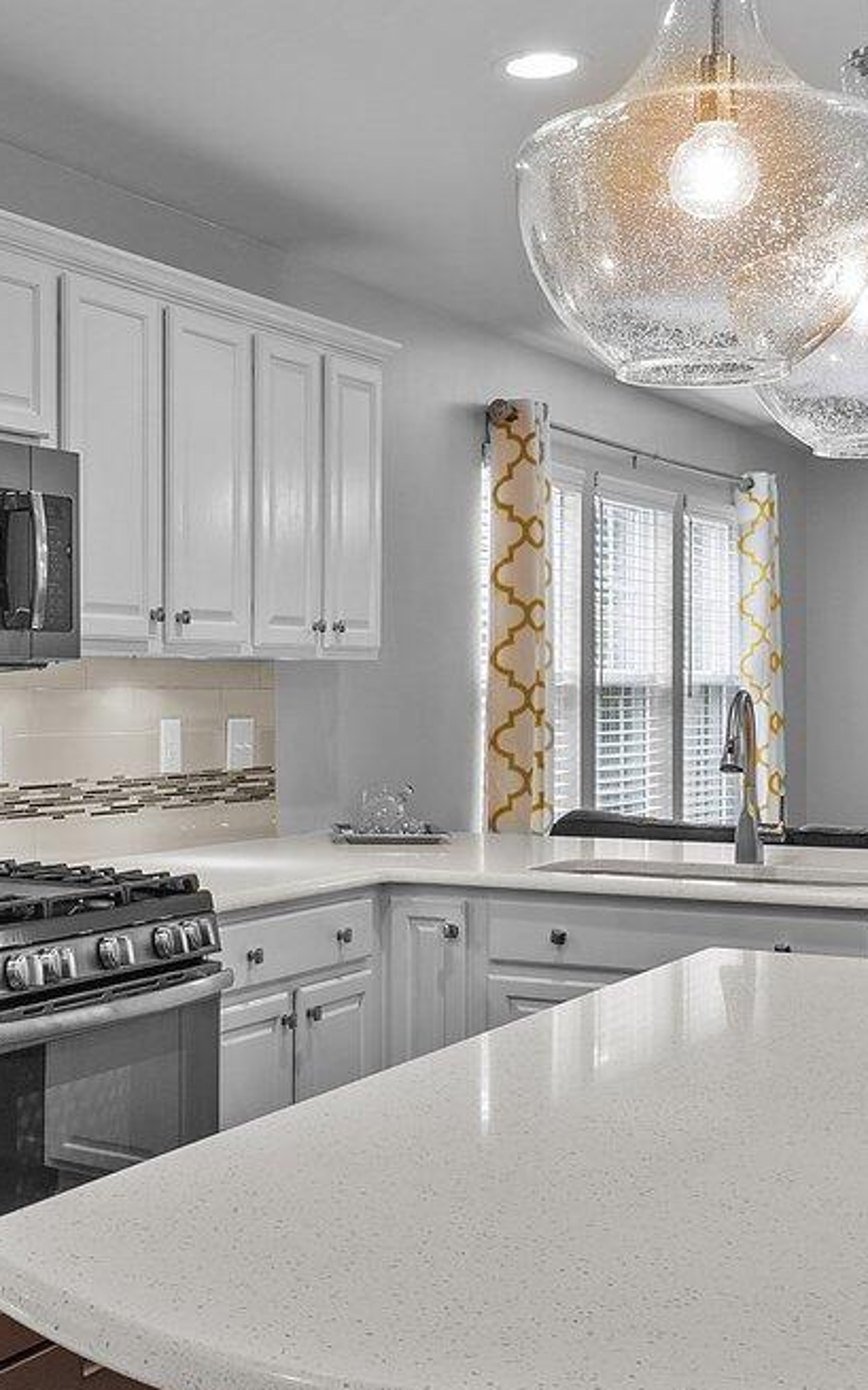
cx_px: 93
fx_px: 1932
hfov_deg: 24.6
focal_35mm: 51
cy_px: 680
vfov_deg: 39.6
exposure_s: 1/2
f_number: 8
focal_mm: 16
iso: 400
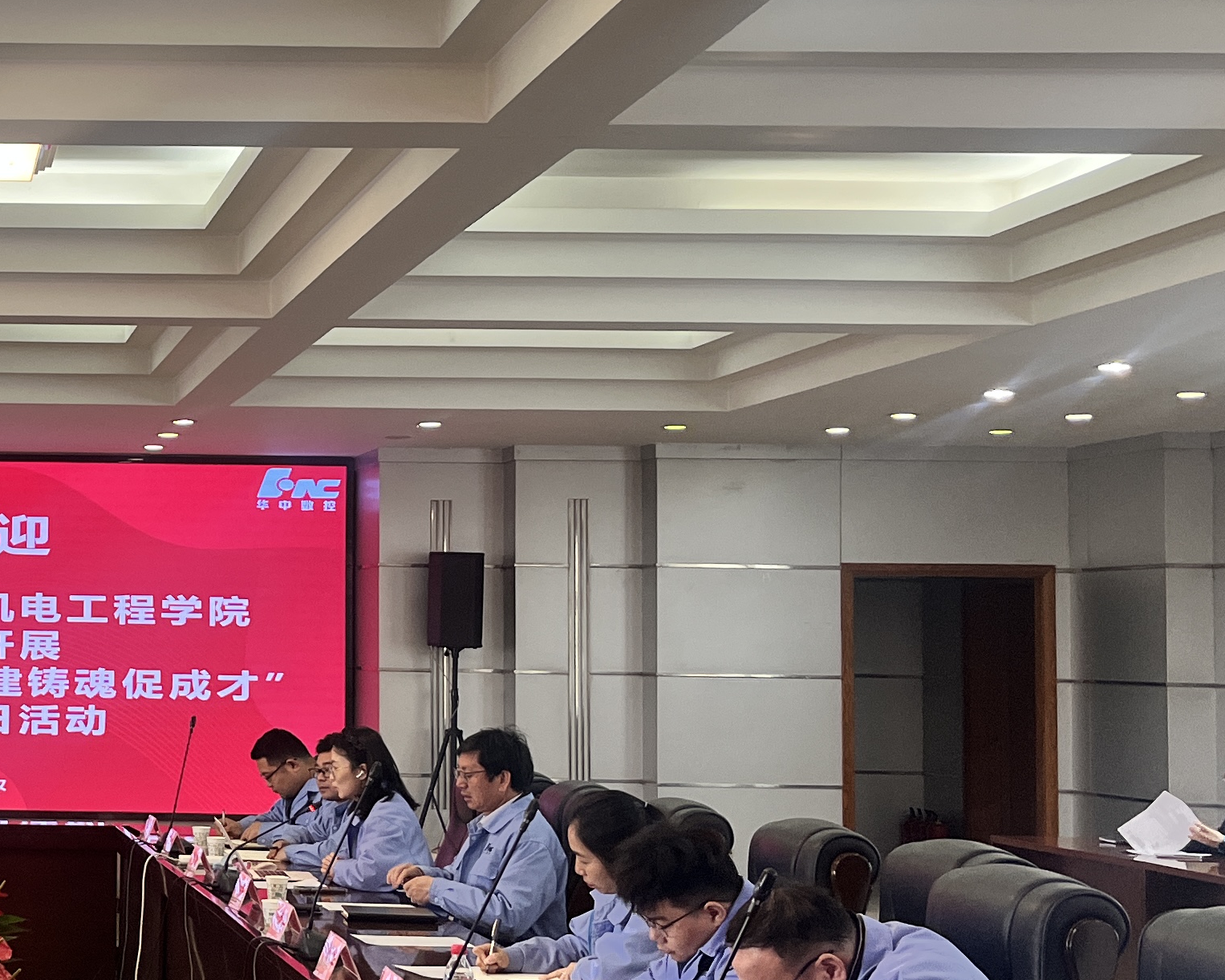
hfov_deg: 26.3
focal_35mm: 67
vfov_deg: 22.8
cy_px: 510
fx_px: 2429
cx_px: -83
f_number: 1.6
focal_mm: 5.1
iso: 100
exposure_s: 1/100
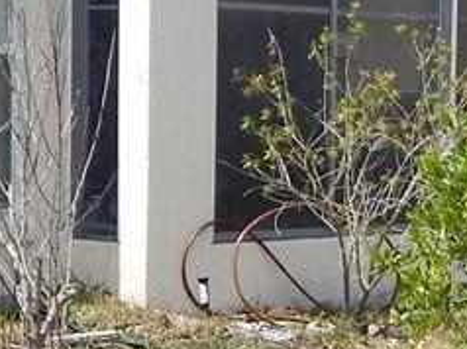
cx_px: 589
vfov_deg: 10.0
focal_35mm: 148
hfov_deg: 13.0
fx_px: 1995
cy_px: 247
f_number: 6
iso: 125
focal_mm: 4
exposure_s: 1/400
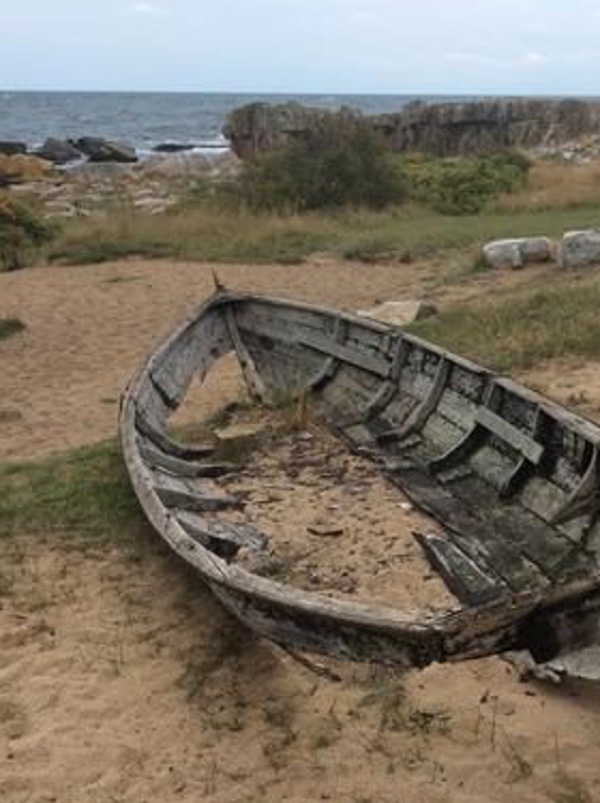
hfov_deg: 34.8
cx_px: 382
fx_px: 950
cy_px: 456
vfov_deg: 45.7
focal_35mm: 41
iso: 32
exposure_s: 1/635
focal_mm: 3.3
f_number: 2.4
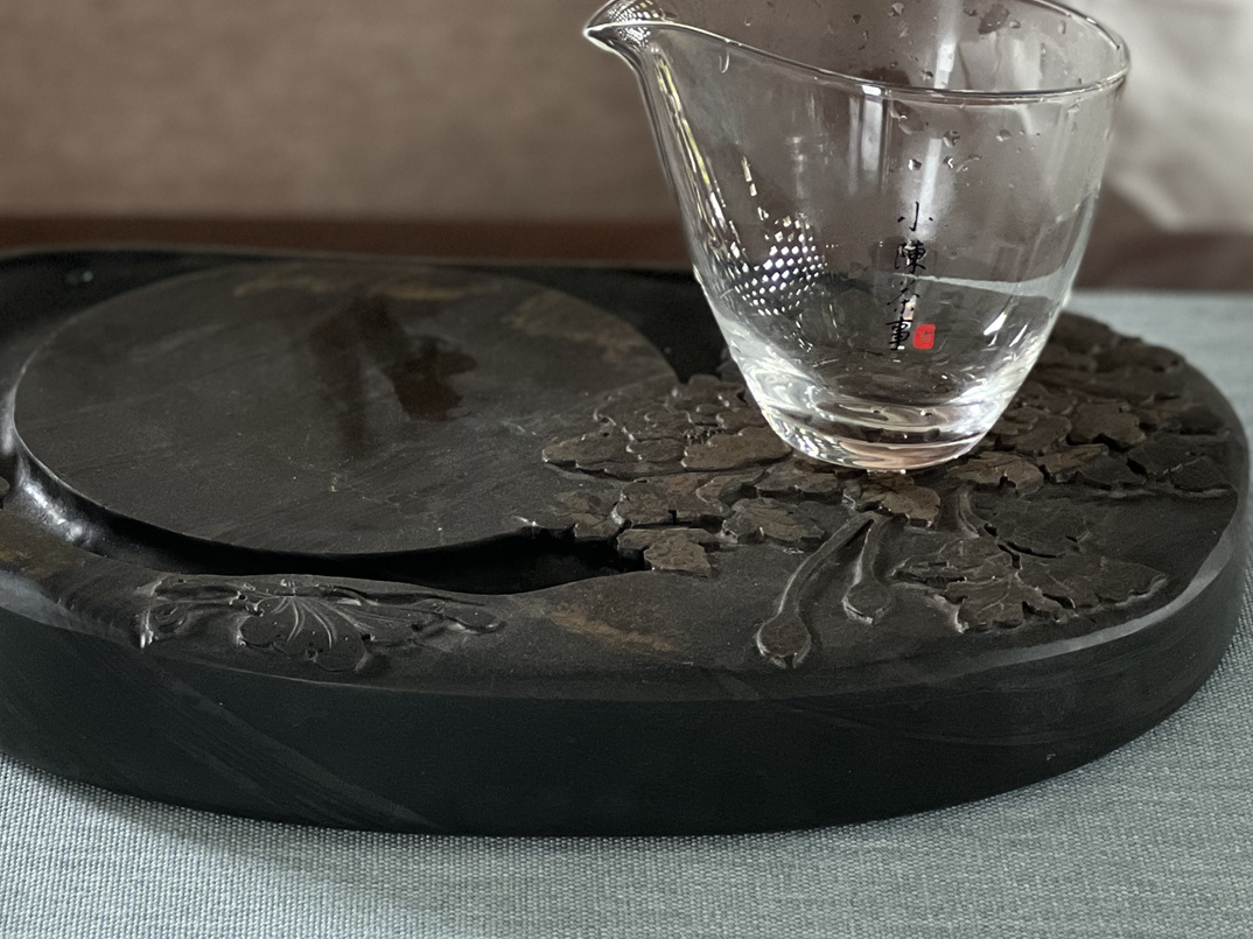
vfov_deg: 10.4
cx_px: 474
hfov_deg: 13.9
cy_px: 93
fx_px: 5139
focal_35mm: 142
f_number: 2.8
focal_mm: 9
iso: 200
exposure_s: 1/40
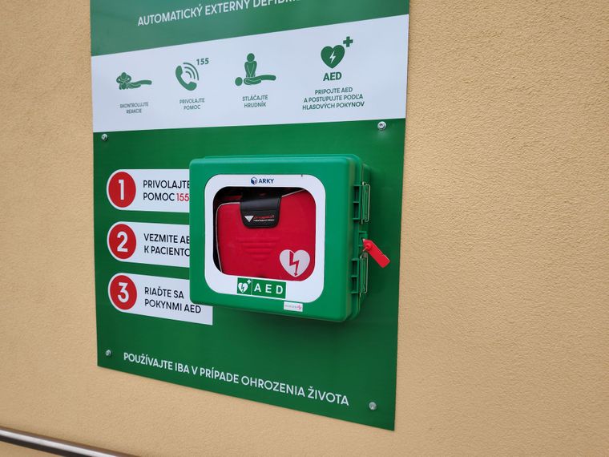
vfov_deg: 56.8
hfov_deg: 71.6
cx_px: 304
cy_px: 228
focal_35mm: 24
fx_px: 422
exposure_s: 1/900
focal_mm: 5.25
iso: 281
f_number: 1.75
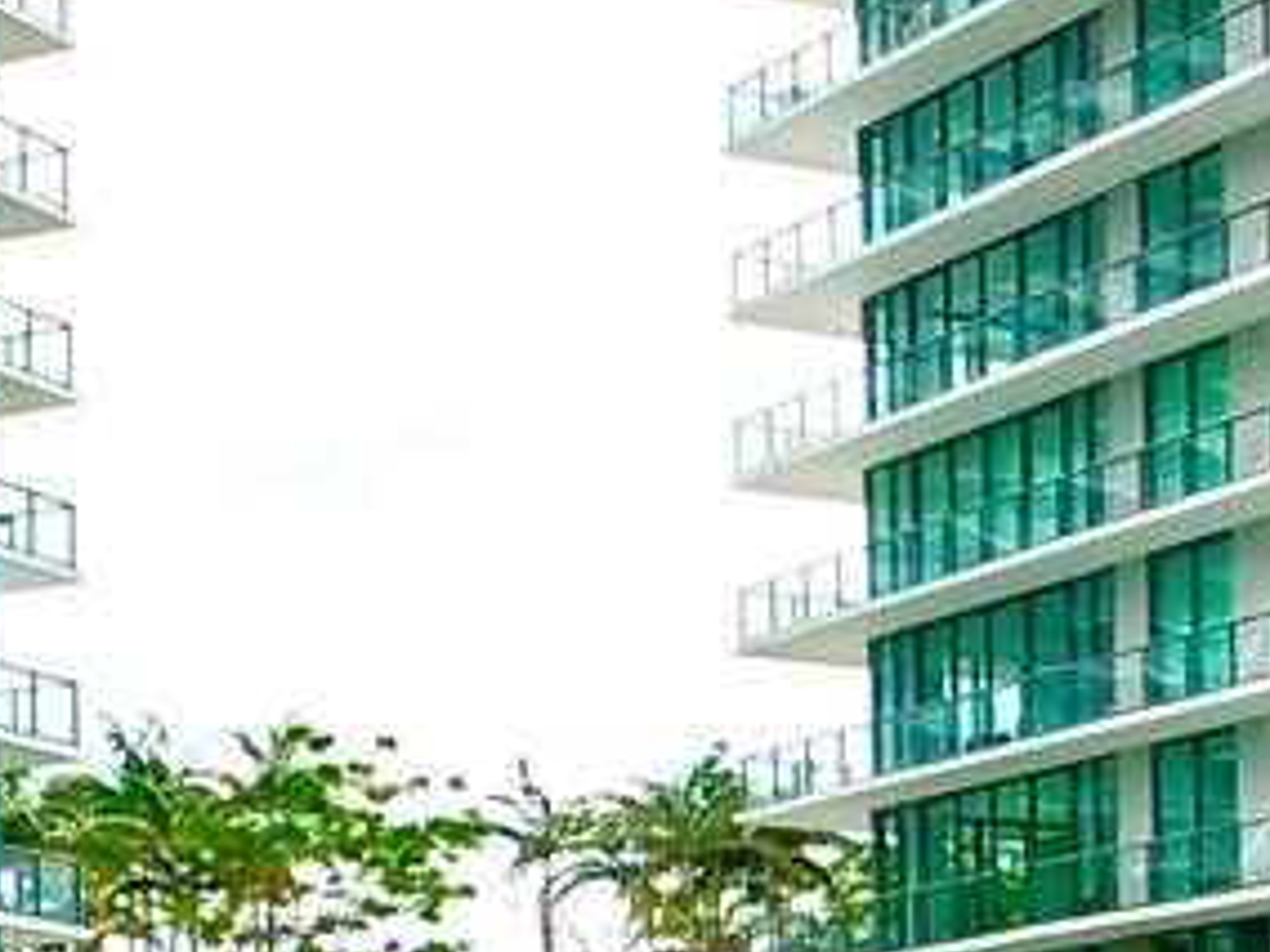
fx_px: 5797
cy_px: 1332
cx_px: 863
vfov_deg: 9.2
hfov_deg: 12.5
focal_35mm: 158
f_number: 1.8
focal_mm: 4
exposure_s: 1/800
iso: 20
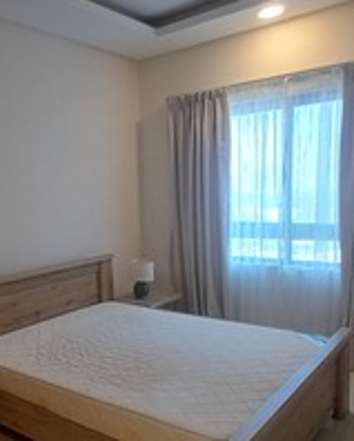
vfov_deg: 50.0
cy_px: 255
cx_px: 61
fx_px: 470
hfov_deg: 39.3
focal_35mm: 36
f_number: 2.2
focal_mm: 1.64
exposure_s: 1/50
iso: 160
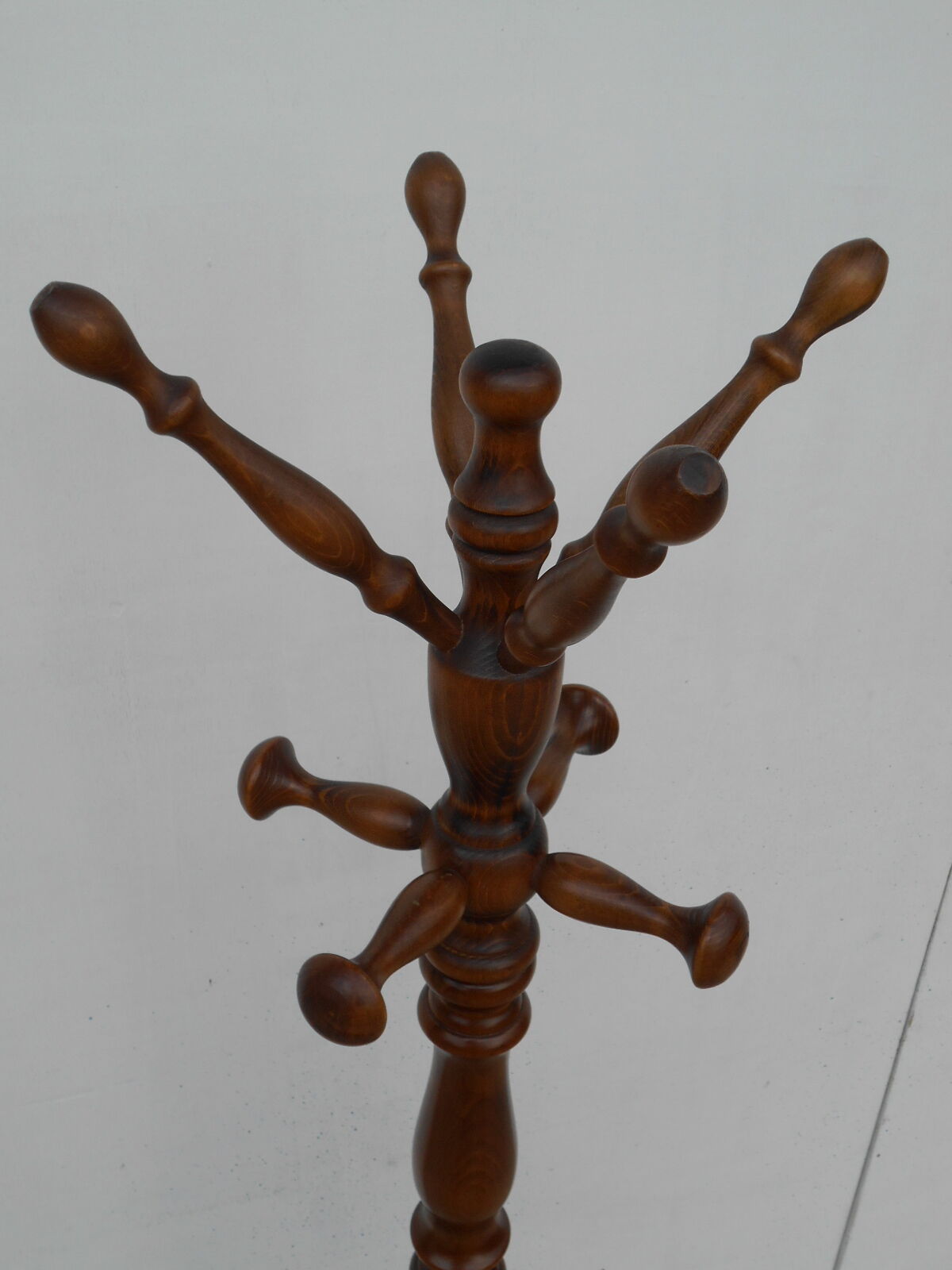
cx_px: 476
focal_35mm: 39
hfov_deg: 36.8
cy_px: 635
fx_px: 1430
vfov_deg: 47.9
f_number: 3.9
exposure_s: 1/320
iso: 80
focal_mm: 6.7
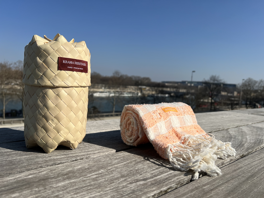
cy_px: 99
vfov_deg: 53.1
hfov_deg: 67.3
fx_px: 198
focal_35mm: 26
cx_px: 132
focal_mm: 5.7
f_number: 1.5
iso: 50
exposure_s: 1/9434
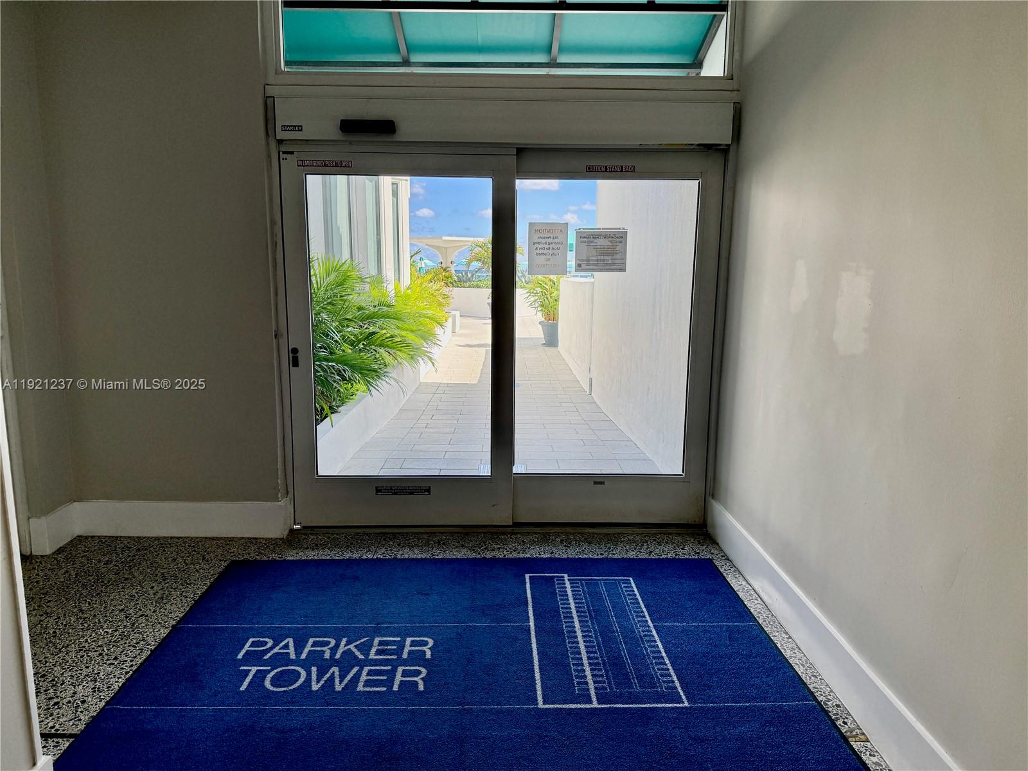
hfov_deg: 71.6
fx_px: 713
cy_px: 386
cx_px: 514
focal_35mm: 24
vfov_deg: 56.8
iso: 100
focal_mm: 6.76
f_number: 1.78
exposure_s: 1/467
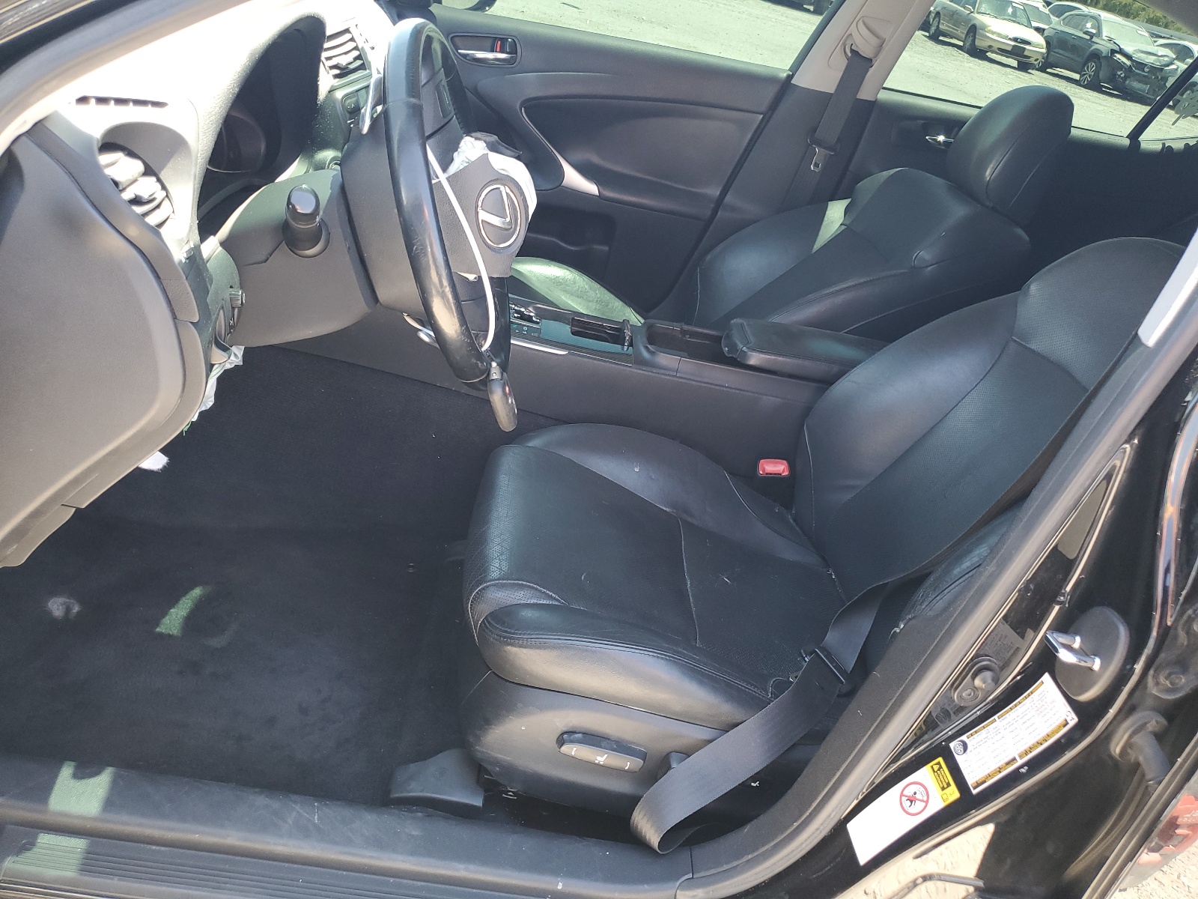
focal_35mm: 26
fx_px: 900
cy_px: 450
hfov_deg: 67.3
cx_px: 599
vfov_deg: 53.1
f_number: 1.5
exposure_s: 1/120
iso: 71
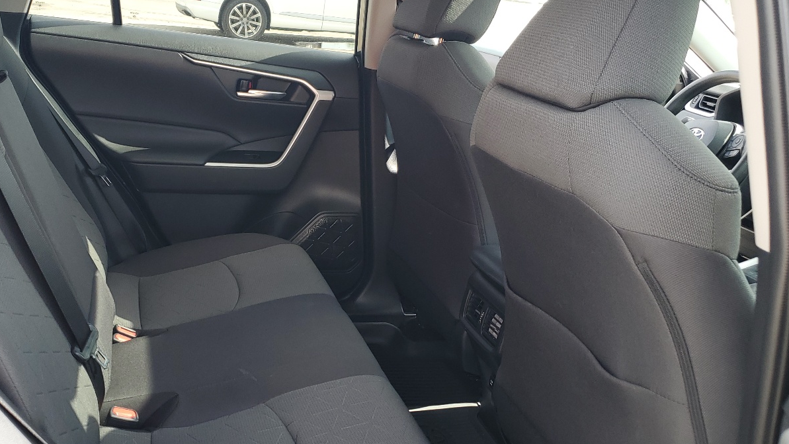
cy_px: 244
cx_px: 300
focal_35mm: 38
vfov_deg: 31.2
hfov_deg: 52.3
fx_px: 795
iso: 50
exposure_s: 1/196
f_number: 1.5
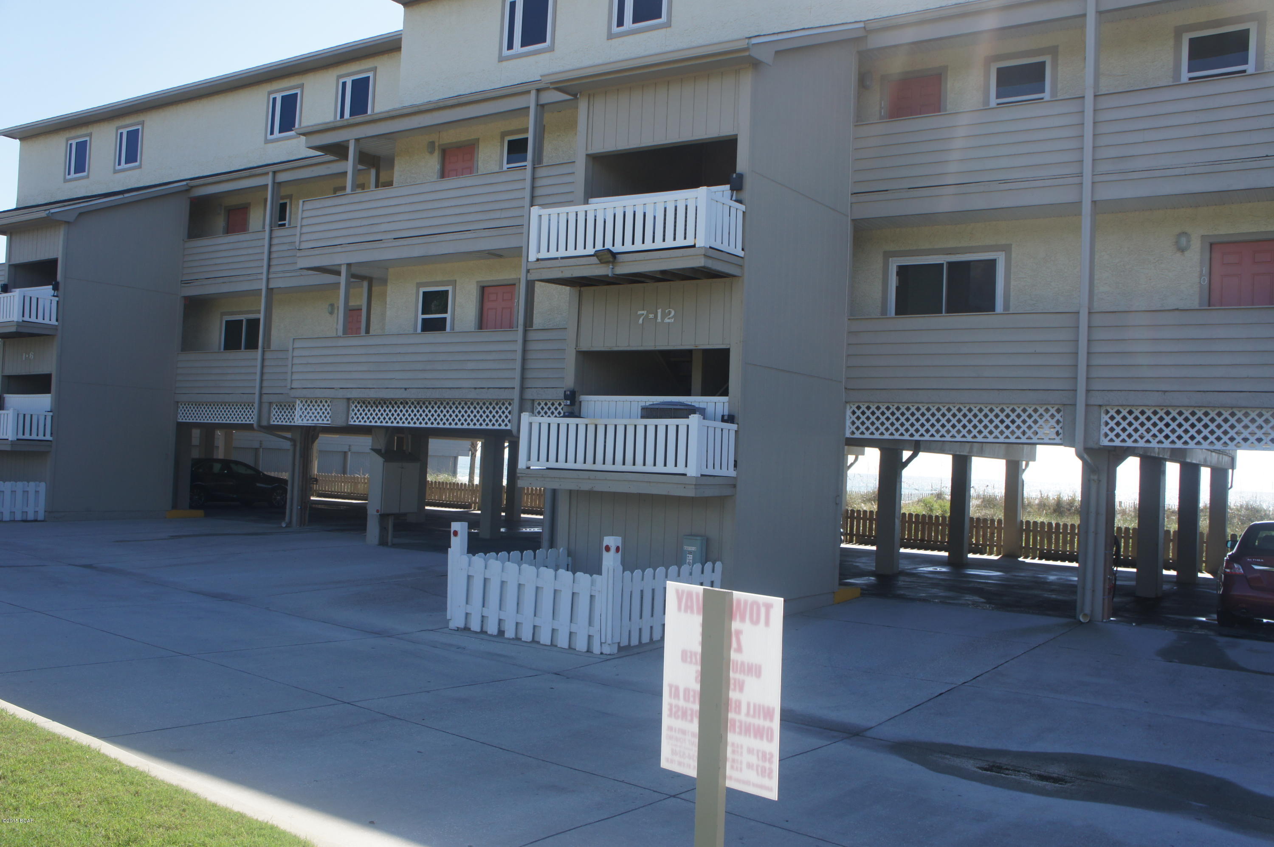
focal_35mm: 32
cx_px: 637
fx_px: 1114
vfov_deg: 41.7
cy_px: 424
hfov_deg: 59.5
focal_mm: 21
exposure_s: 1/250
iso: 200
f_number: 7.1
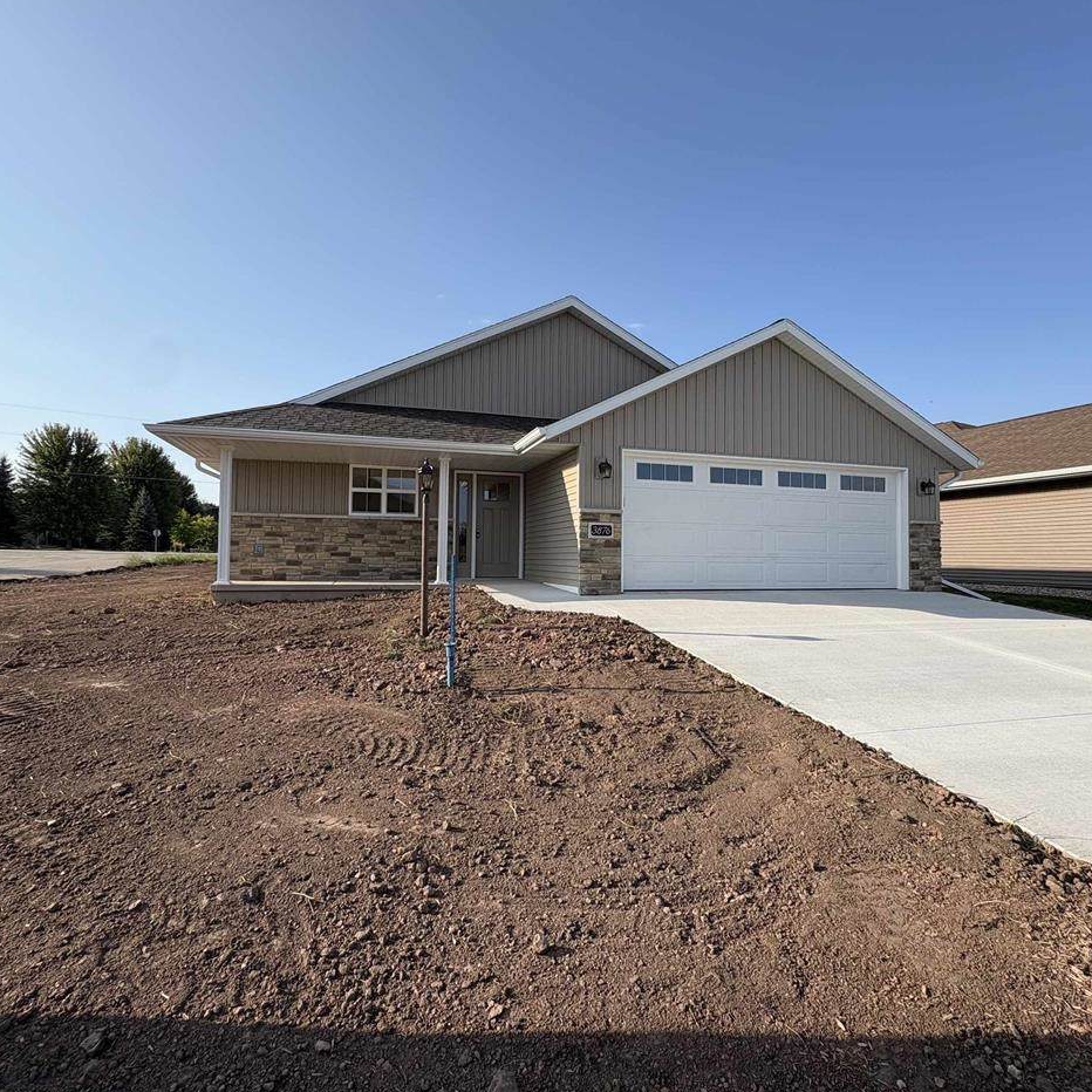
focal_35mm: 17
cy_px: 533
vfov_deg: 84.0
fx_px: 607
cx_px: 539
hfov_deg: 84.0
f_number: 2.2
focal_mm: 2.22
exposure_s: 1/1110
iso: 40
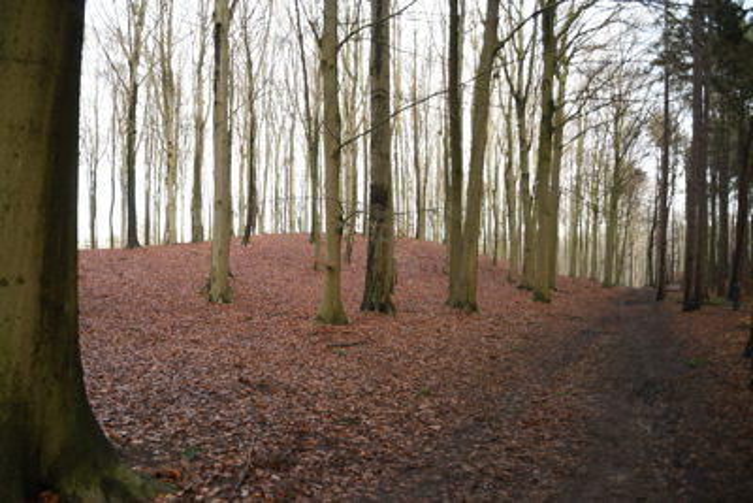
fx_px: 502
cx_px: 376
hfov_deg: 73.7
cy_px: 252
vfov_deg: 53.2
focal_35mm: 24
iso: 160
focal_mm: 16
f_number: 3.5
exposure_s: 1/80
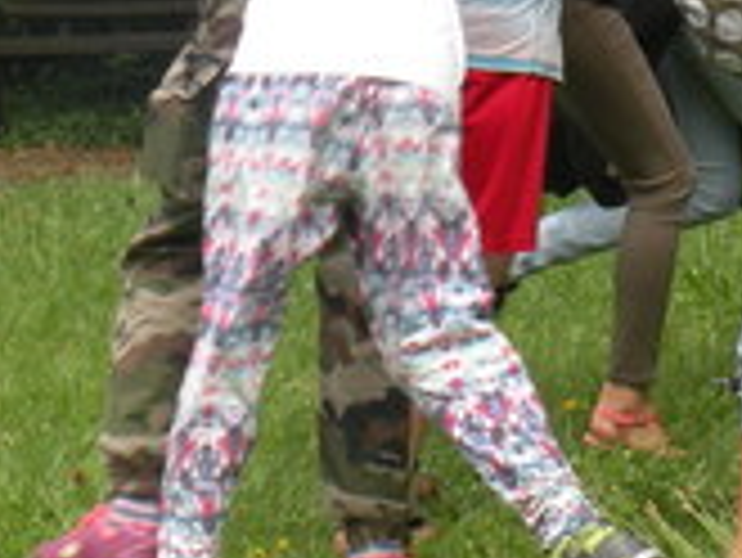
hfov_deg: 9.0
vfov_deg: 6.8
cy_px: -162
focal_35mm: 217
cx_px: 850
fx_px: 4655
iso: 64
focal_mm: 9.8
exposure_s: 1/212
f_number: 5
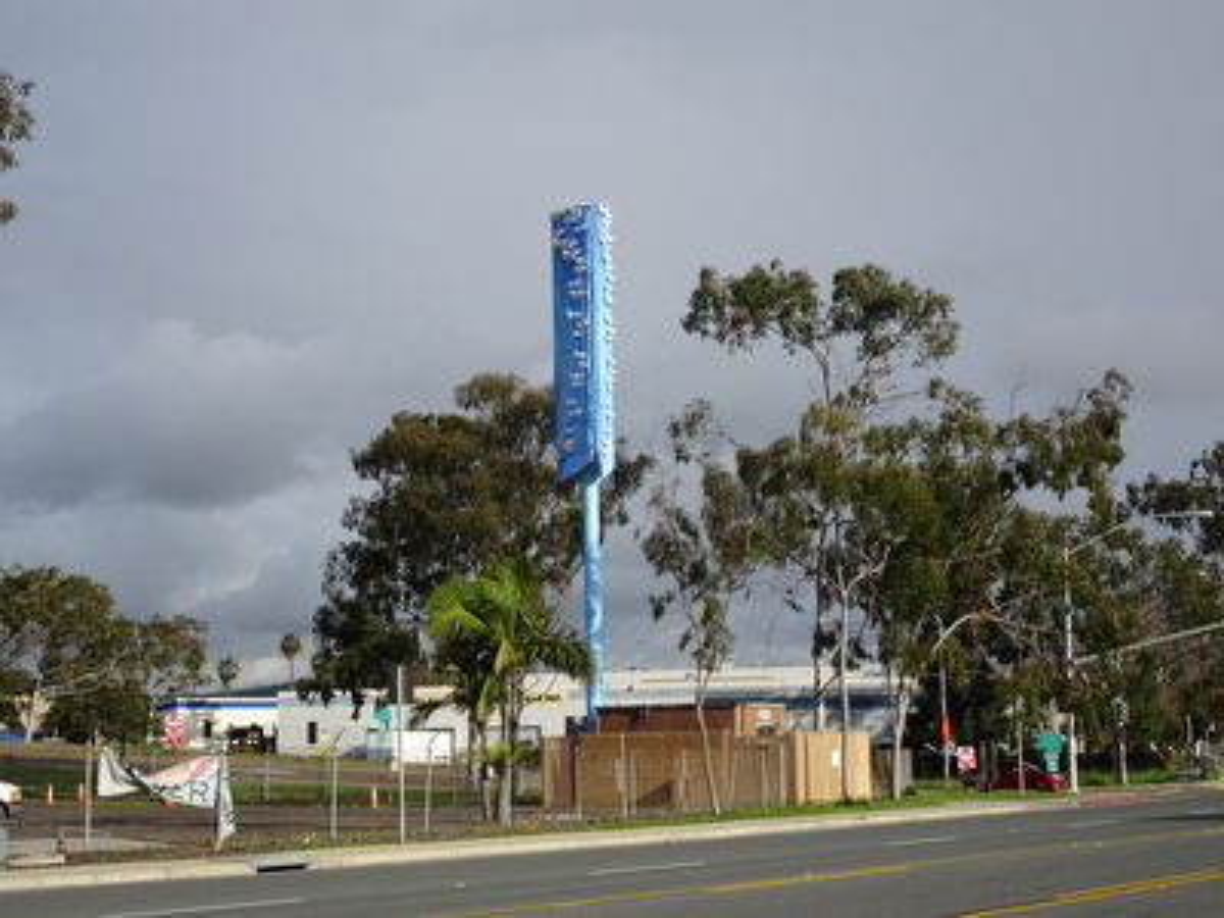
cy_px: 459
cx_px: 612
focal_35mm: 56
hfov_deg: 34.3
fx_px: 1980
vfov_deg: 26.1
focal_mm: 9.52
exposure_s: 1/640
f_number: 4.5
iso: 80
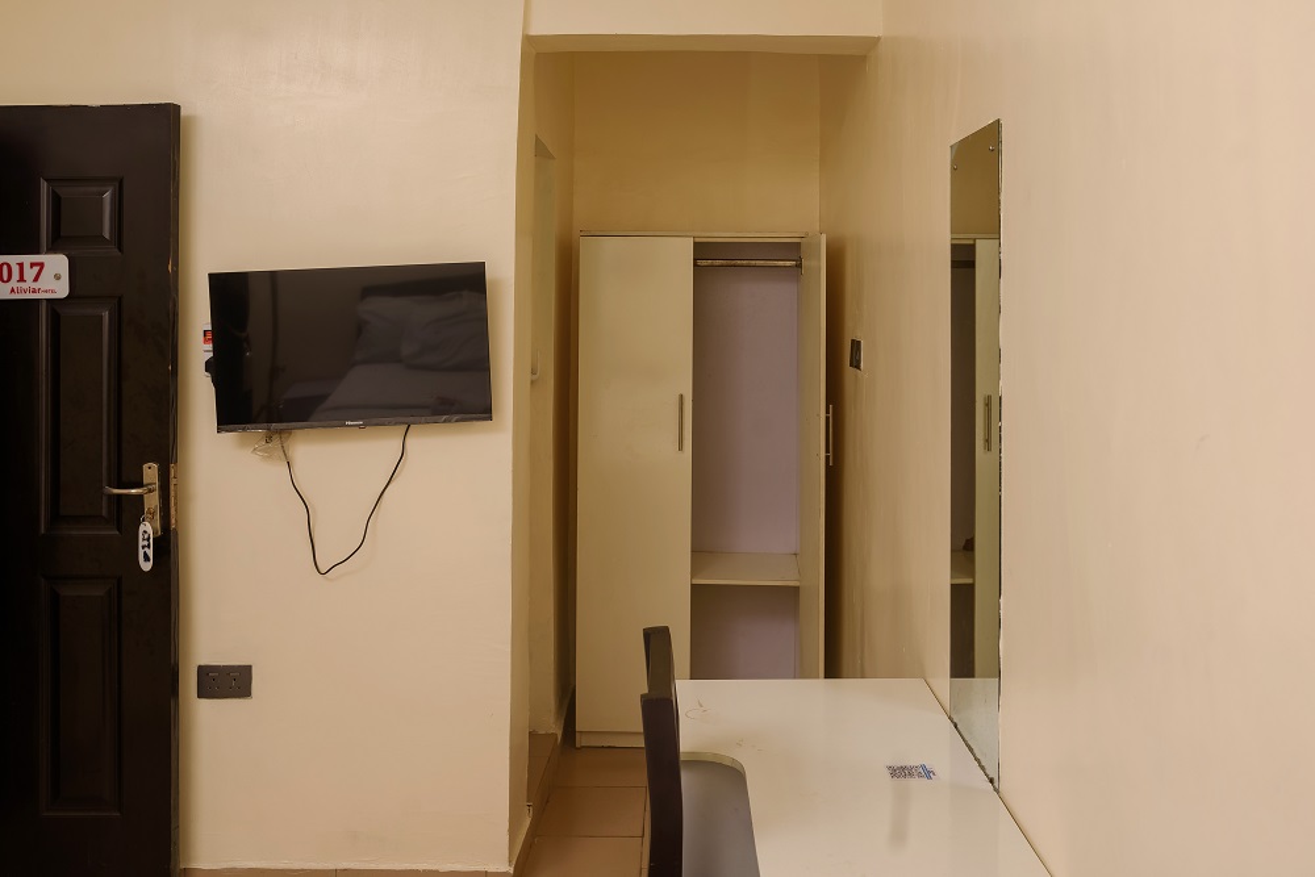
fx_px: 1279
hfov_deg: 54.4
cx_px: 658
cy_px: 438
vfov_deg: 37.9
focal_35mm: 35
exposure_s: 1/200
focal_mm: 35
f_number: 5
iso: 50
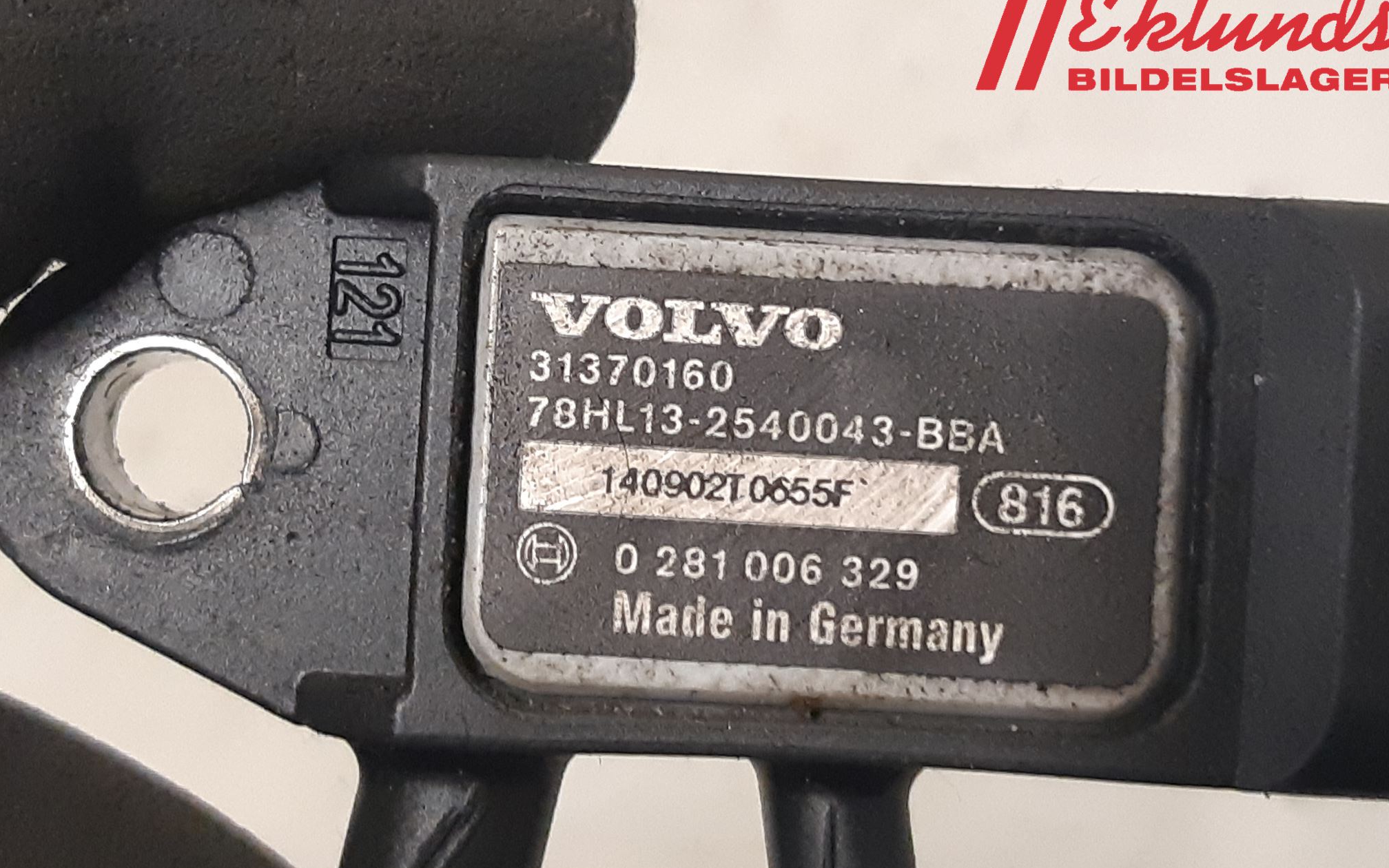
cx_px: 693
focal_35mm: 28
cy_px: 503
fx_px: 1060
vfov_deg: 44.4
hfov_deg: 66.5
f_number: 1.7
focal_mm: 3.93
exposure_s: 1/50
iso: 320
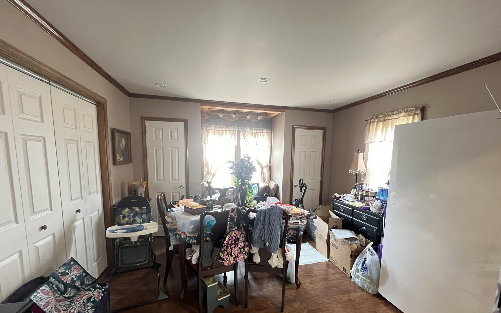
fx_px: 191
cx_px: 249
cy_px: 183
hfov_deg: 105.3
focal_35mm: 14
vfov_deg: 78.0
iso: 800
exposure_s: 1/40
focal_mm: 1.57
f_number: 1.8
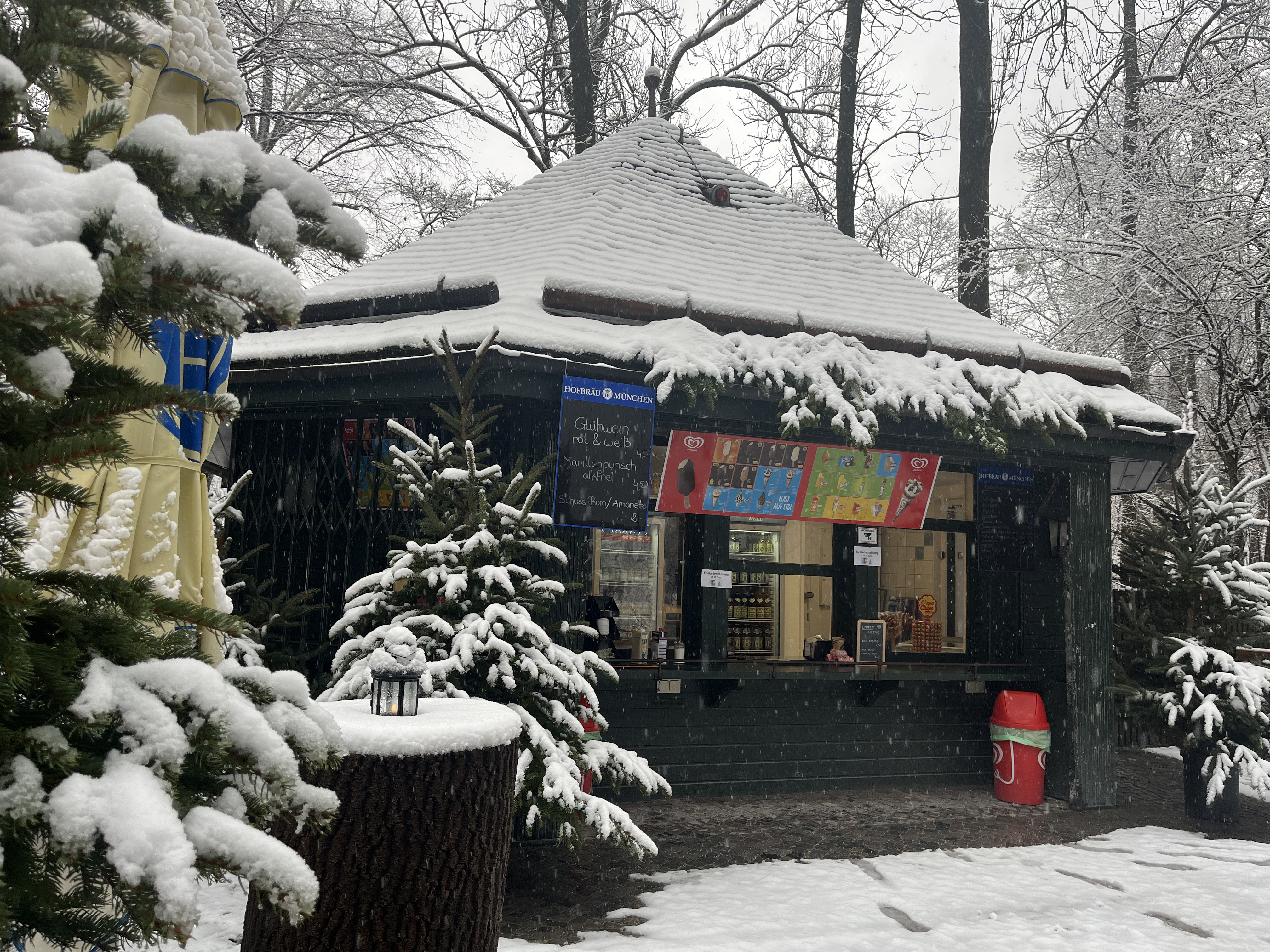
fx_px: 954
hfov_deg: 67.3
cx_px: 635
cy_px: 476
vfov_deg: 53.1
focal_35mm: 26
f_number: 1.6
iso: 40
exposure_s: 1/203
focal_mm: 5.1
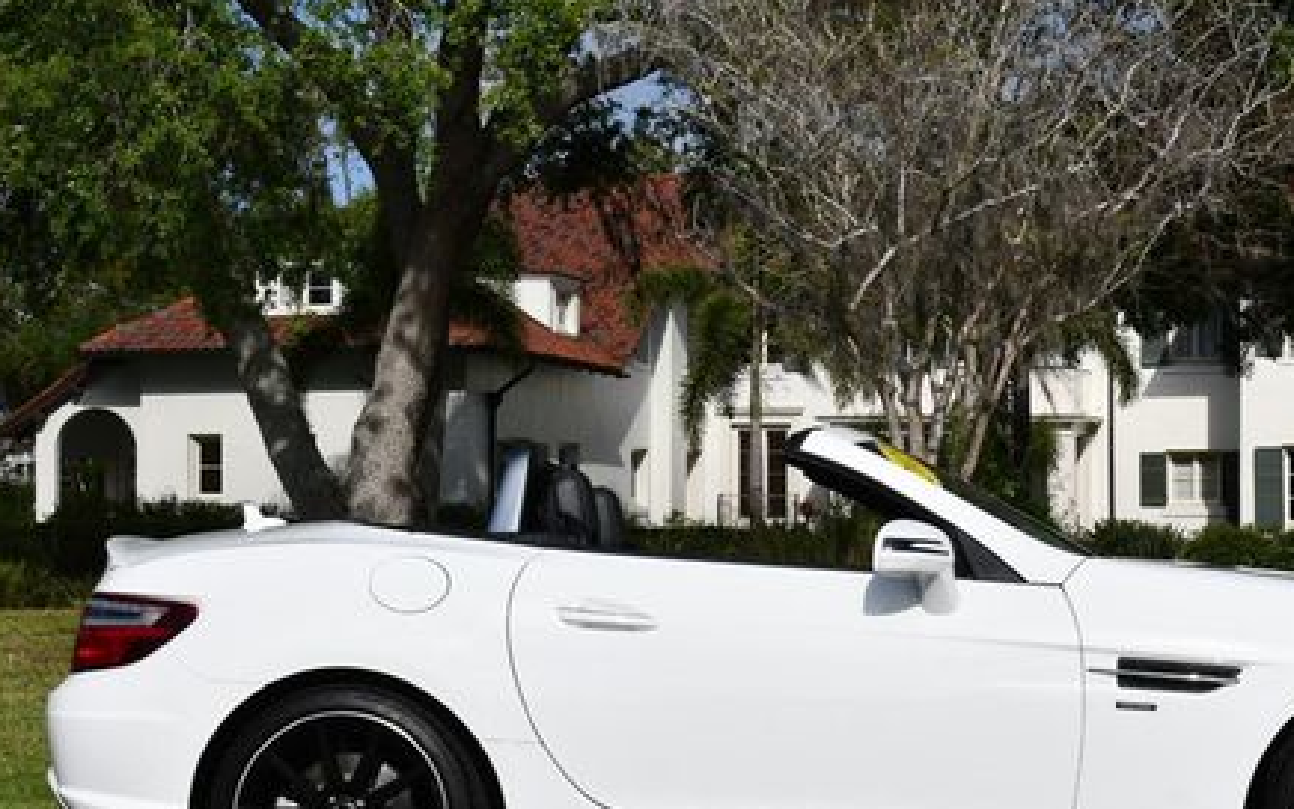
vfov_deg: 16.7
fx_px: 2751
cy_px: 467
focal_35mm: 78
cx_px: 878
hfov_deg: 26.3
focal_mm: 26
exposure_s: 1/400
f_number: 10
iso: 100
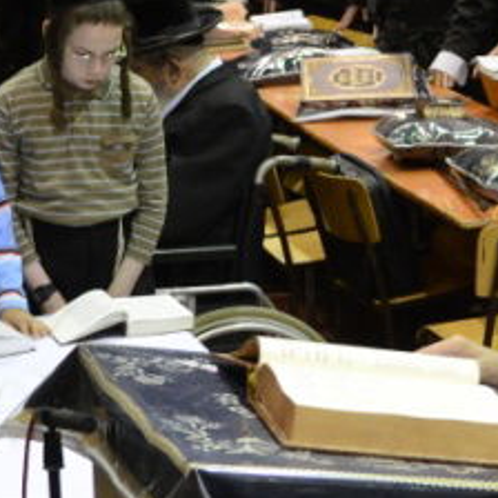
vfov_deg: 10.7
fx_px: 2653
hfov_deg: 10.5
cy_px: 36
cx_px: 625
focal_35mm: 163
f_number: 4
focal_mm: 28
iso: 1600
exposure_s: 1/80
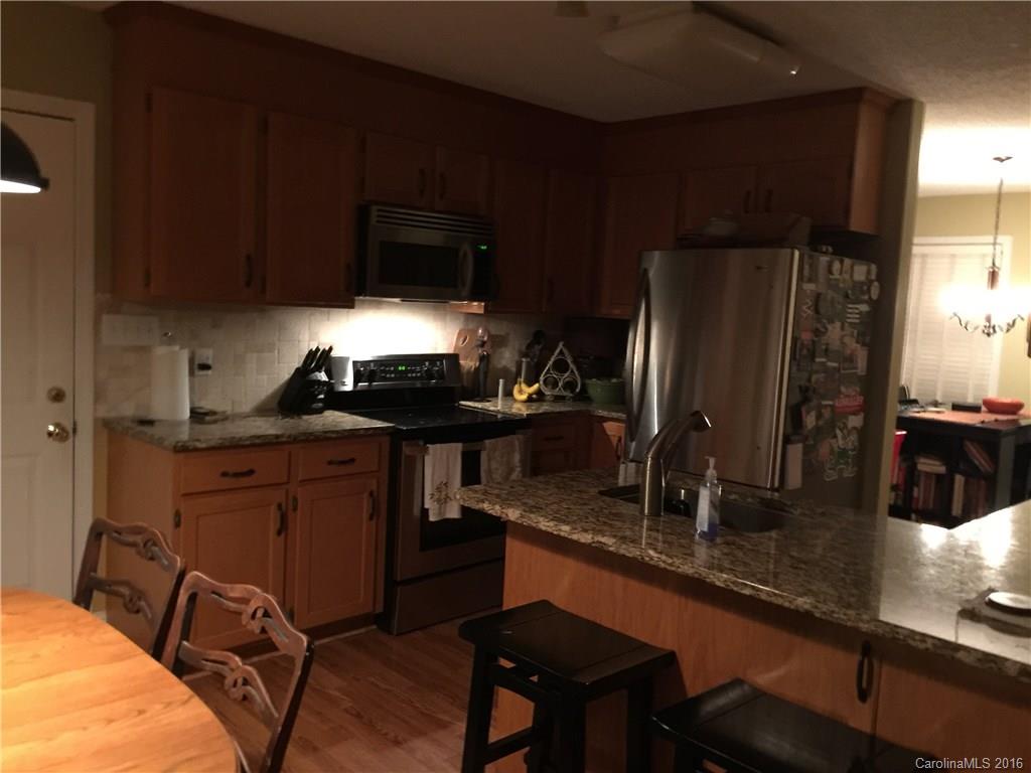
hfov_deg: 61.7
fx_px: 864
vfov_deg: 48.2
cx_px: 516
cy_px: 386
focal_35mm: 29
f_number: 2.2
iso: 160
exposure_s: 1/4
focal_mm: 4.15
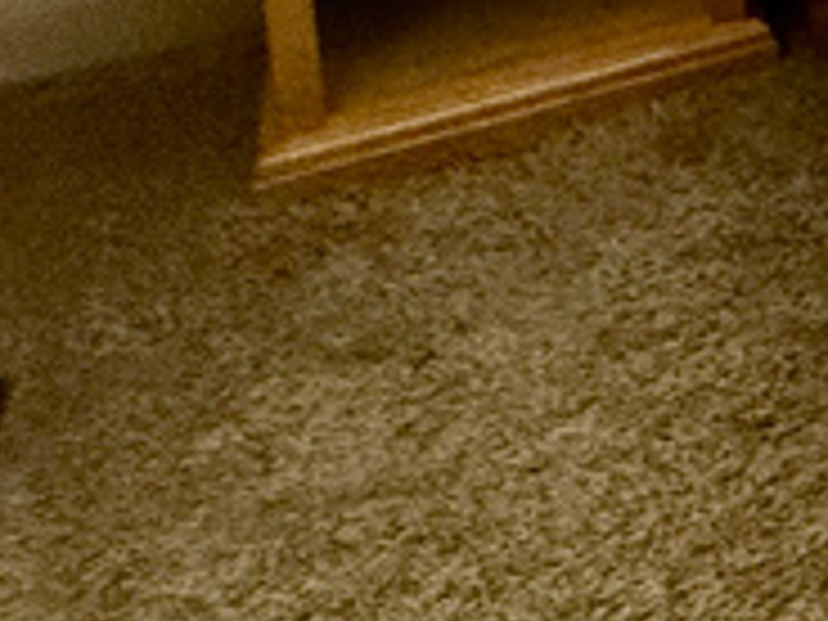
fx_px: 1866
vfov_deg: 15.2
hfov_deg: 12.9
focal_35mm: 78
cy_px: -634
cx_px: 2268
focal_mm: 2.22
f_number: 2.2
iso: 400
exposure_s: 1/60
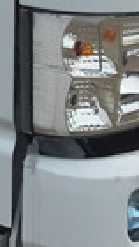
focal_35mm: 181
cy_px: -219
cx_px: -317
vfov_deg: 11.0
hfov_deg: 6.1
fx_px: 1183
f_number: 2.2
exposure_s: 1/1522
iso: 32
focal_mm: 4.15
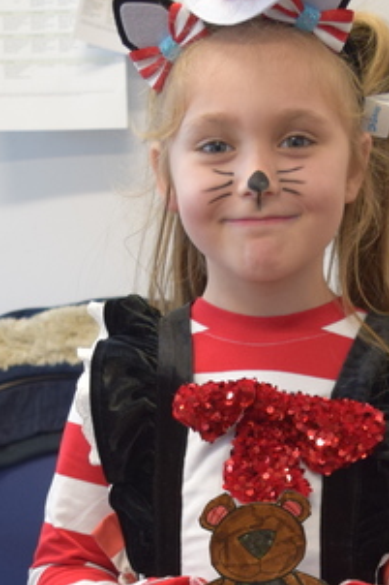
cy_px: 622
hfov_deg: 12.2
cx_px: 280
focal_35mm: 112
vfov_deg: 17.7
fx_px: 1817
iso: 640
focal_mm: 22
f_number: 4
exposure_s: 1/60
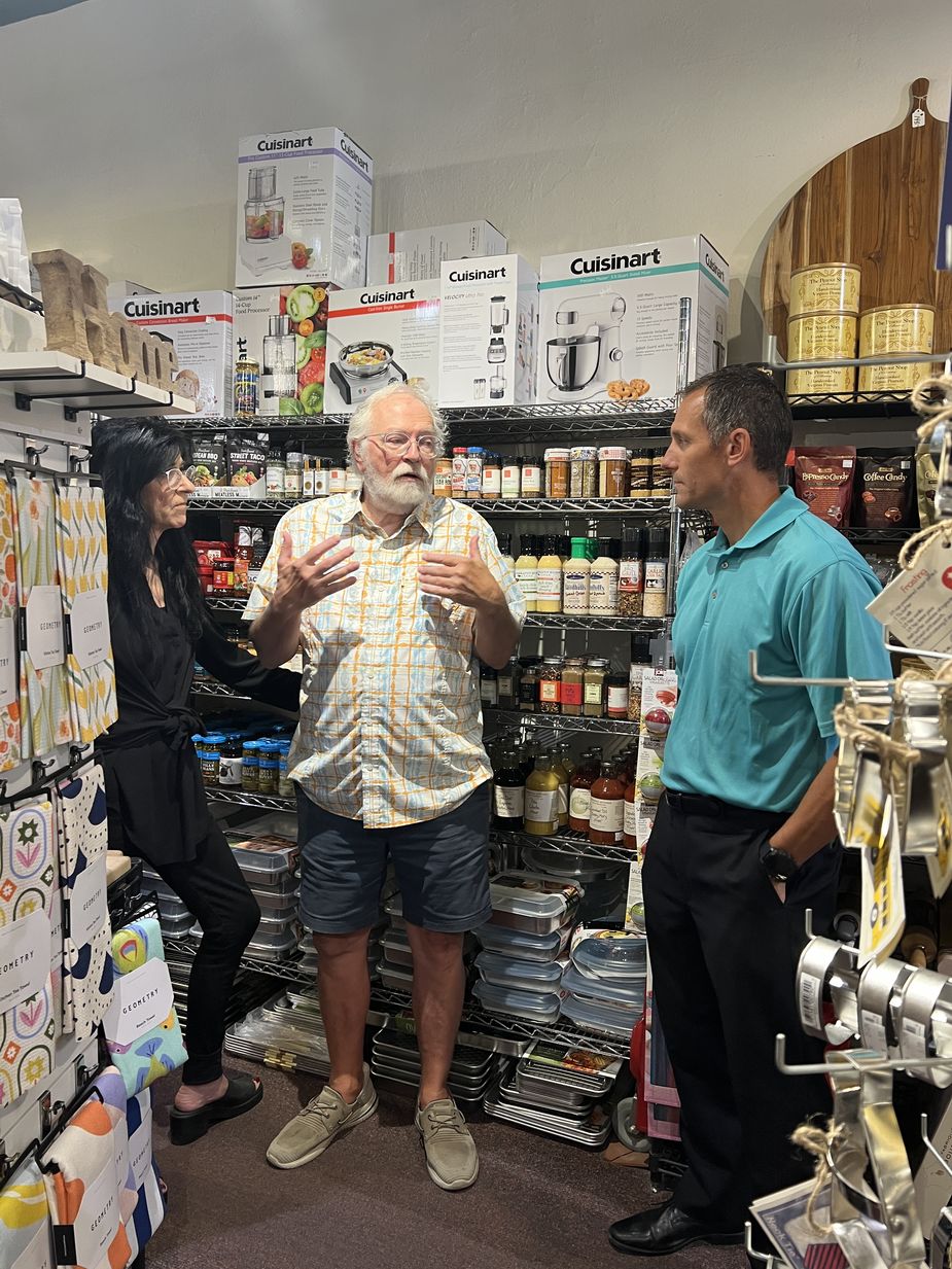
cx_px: 476
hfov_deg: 53.1
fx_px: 953
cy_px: 634
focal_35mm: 26
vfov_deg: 67.3
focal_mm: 5.7
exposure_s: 1/60
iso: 160
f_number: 1.5
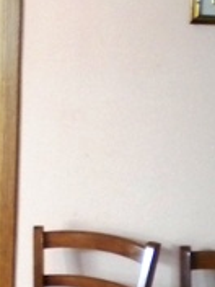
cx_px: -235
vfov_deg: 15.5
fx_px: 1052
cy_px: 121
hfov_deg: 10.6
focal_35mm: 127
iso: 400
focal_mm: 6.3
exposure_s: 1/30
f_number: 3.1
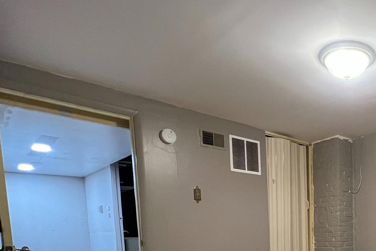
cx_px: 345
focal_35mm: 29
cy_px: 263
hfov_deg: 54.5
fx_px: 303
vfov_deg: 38.7
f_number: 1.8
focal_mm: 1.57
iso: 500
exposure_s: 1/60
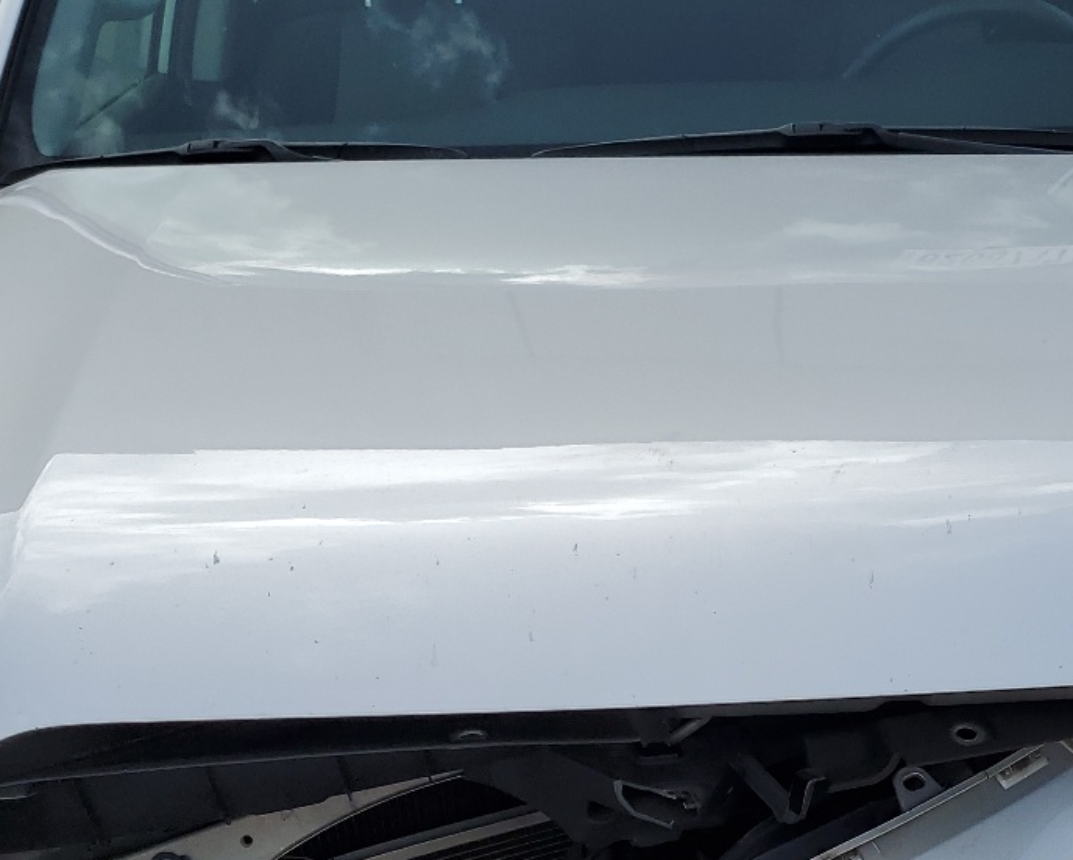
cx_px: 742
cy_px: 787
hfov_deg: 31.6
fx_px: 1874
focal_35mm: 59
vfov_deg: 25.0
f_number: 1.5
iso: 50
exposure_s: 1/3333
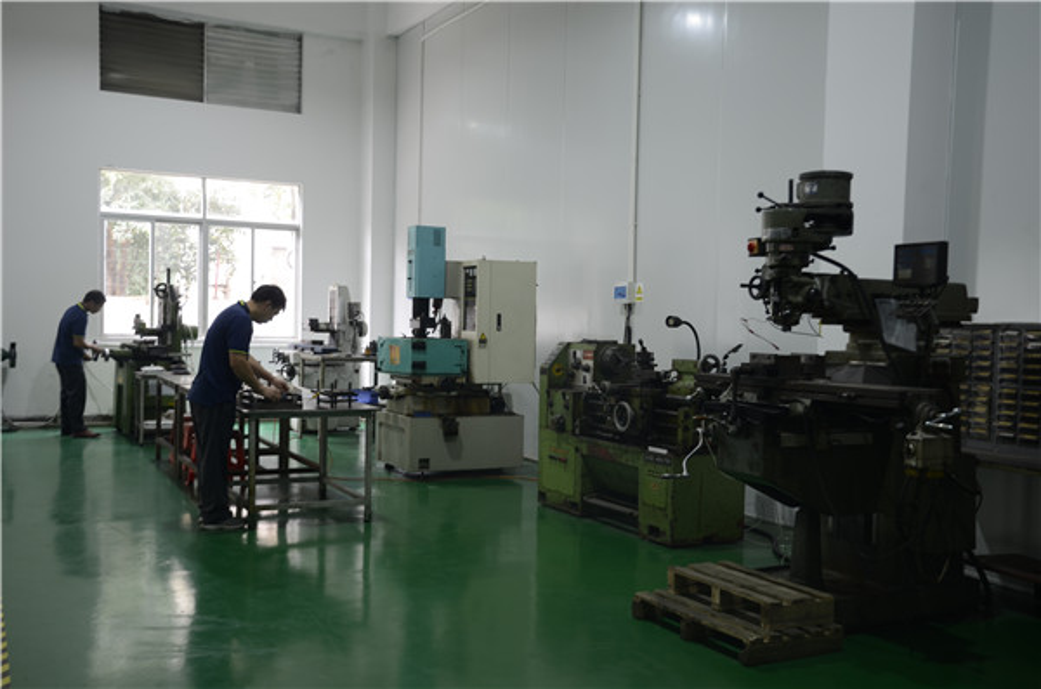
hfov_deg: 51.4
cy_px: 344
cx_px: 520
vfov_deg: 35.3
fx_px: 1082
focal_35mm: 38
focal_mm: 25
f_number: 4
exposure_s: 1/10
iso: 100
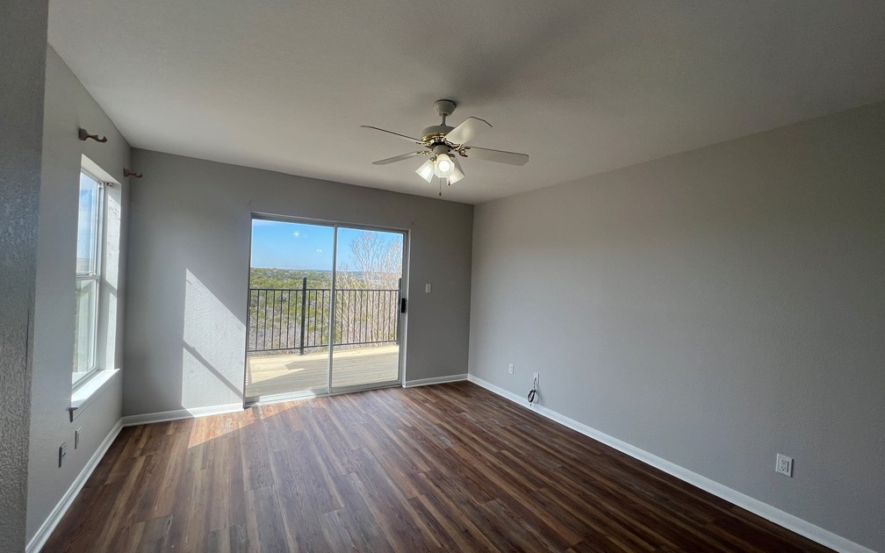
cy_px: 278
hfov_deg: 105.3
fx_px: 338
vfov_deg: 78.6
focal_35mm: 14
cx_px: 440
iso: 32
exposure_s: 1/499
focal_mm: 1.57
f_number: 1.8
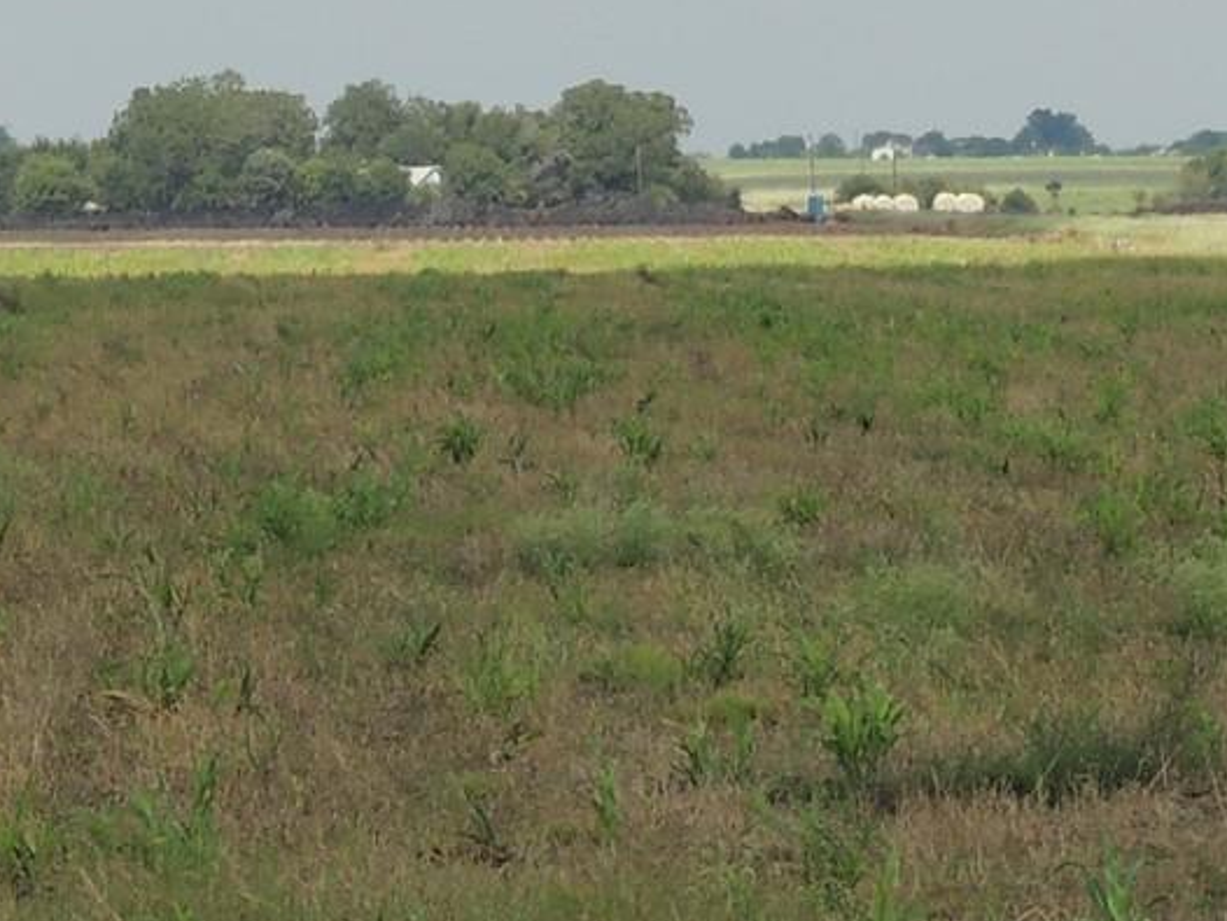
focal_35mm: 389
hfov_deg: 5.1
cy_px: 175
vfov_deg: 3.8
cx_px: 166
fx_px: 13795
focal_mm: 17.8
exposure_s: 1/800
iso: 100
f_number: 4.1
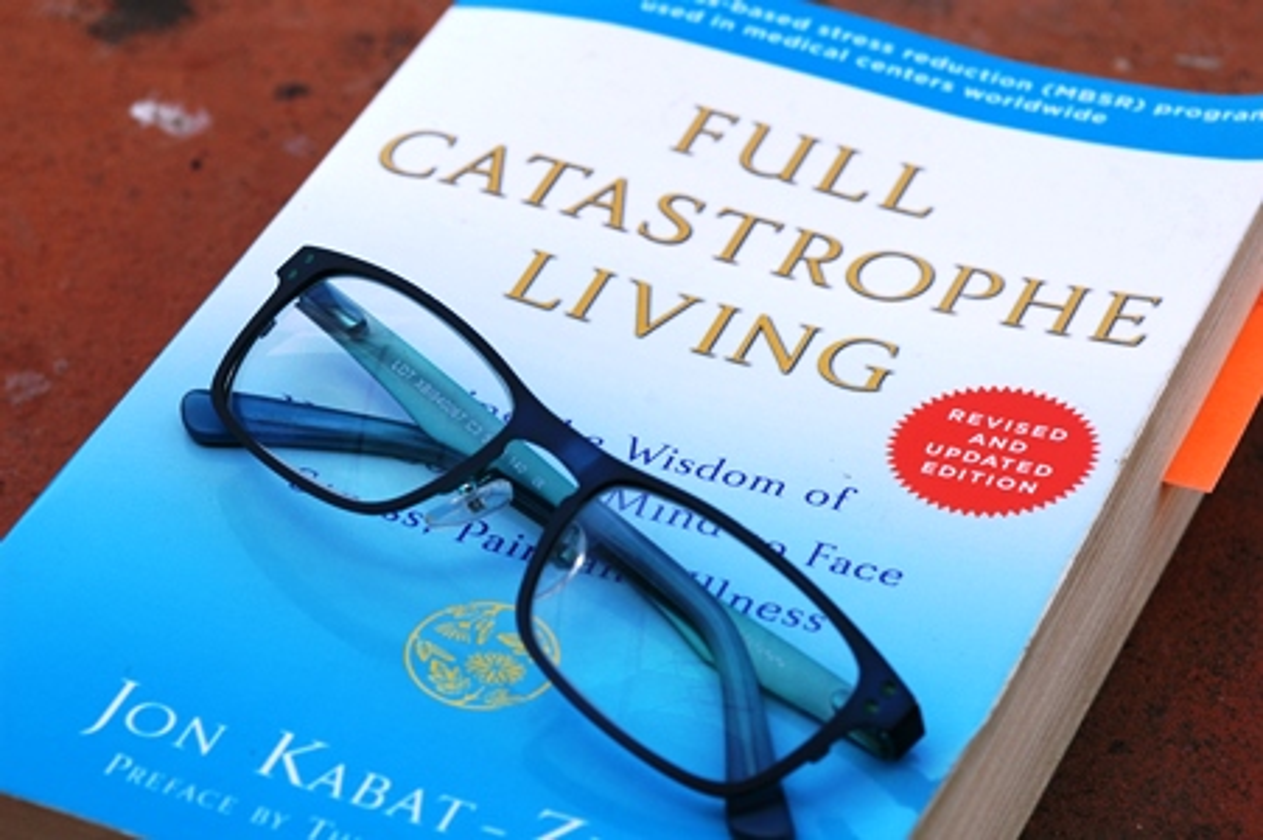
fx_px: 4470
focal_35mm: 128
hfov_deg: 16.1
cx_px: 632
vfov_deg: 10.7
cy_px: 420
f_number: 8
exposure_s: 1/400
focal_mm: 85
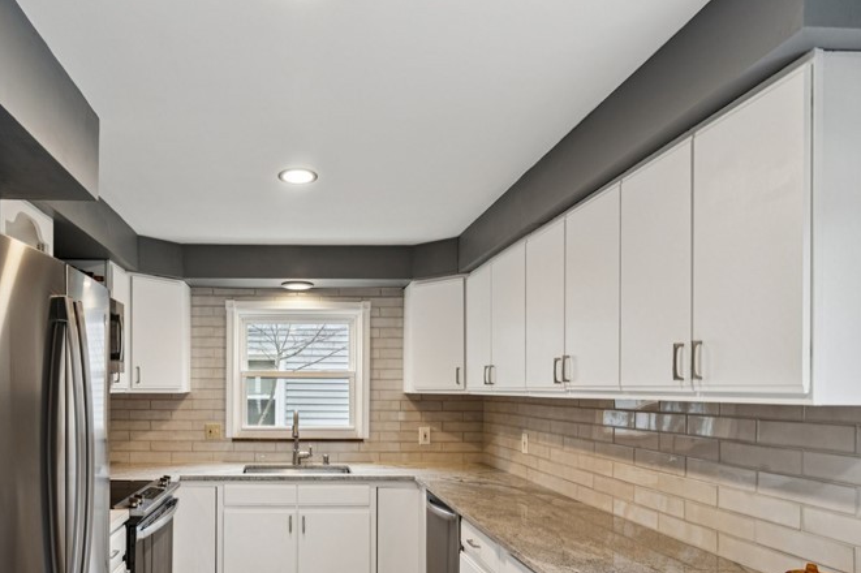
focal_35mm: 23
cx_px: 301
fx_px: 550
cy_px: 382
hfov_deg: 74.2
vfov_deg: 54.0
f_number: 5.6
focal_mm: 14
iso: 200
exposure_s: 1/25
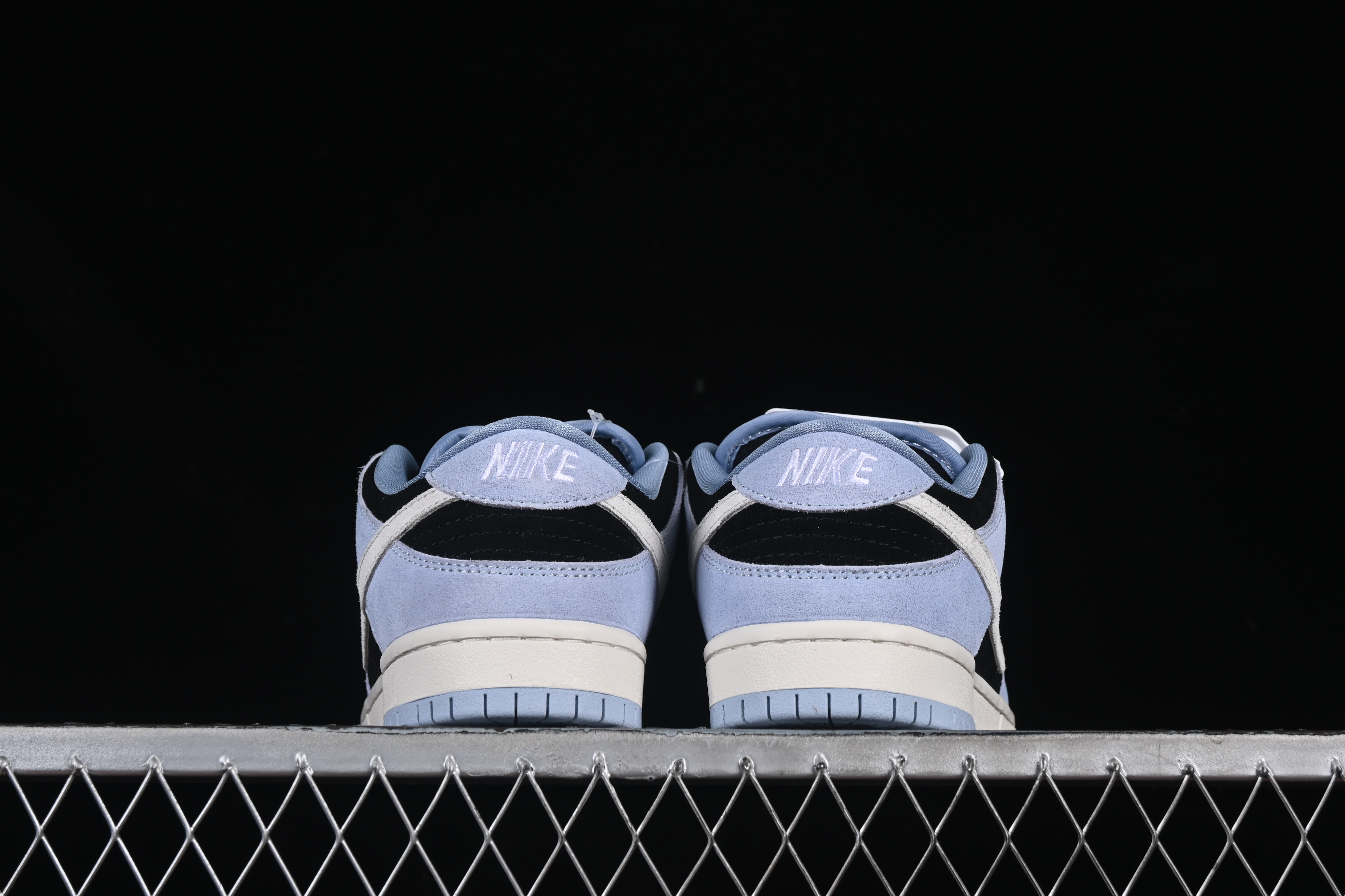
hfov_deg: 27.0
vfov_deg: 18.2
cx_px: 672
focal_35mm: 75
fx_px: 2802
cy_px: 448
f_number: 8
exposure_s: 1/80
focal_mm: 50
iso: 160
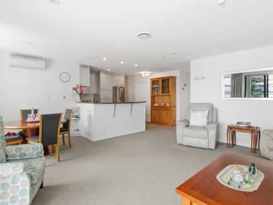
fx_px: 126
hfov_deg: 94.5
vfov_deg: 78.0
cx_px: 136
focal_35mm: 16
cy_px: 102
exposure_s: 1/160
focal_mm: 8
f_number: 5.6
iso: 320
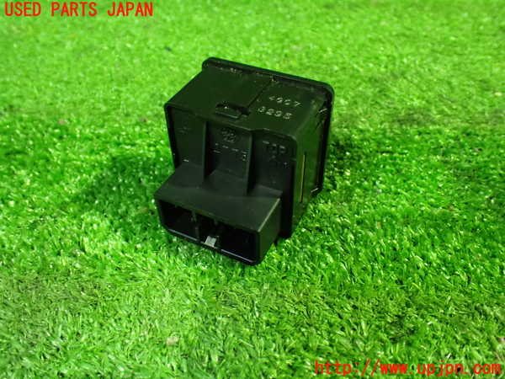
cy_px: 190
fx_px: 438
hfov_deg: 60.0
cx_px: 252
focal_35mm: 30
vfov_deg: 46.8
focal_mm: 5.4
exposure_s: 1/30
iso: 1250
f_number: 2.3
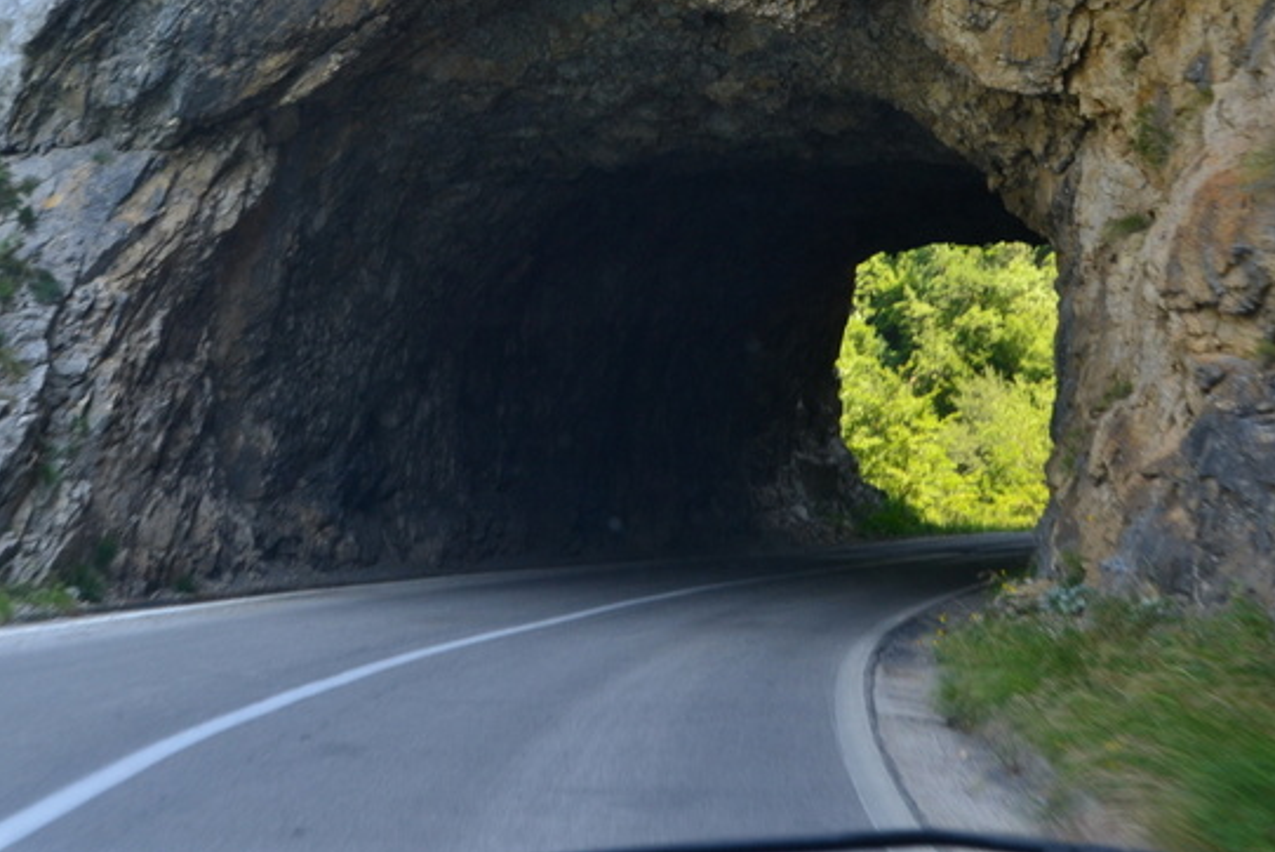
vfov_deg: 21.9
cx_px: 503
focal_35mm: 62
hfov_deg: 32.3
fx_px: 2197
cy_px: 308
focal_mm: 28
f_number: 9
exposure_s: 1/80
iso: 400
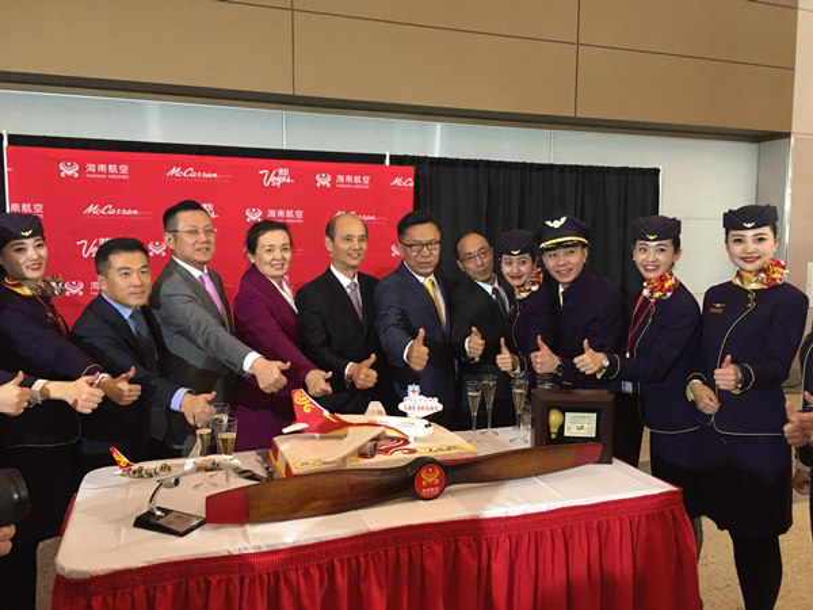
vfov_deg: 48.2
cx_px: 406
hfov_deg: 61.7
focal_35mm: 29
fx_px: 681
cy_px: 305
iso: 200
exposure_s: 1/24
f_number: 2.2
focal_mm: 4.15
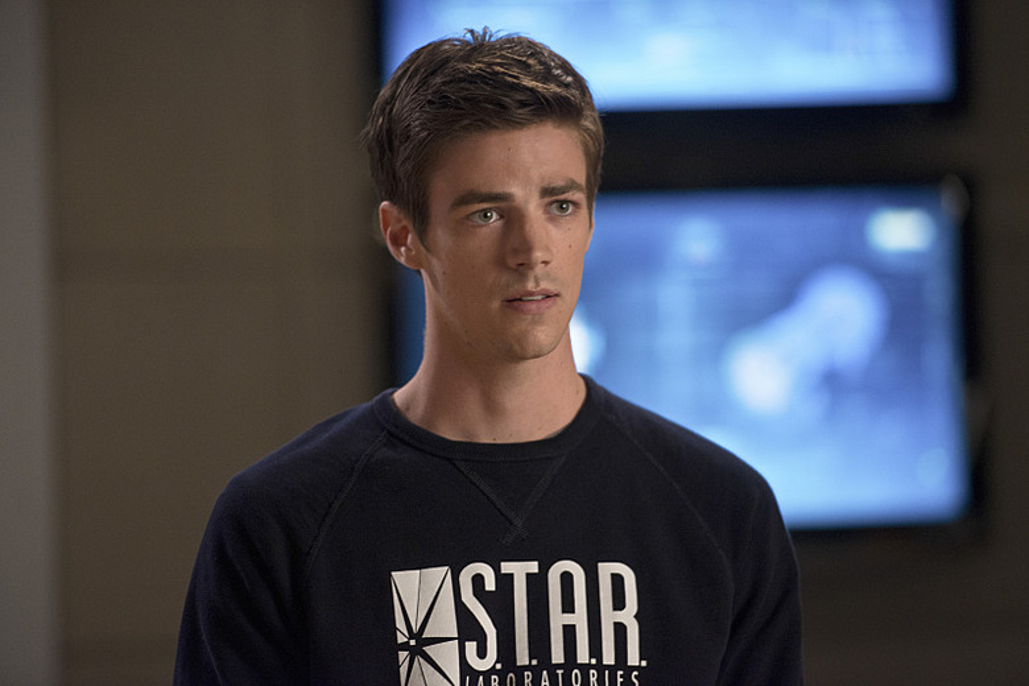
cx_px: 514
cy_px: 343
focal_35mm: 200
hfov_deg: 10.3
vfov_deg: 6.9
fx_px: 5716
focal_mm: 200
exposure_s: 1/100
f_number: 2.8
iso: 2000
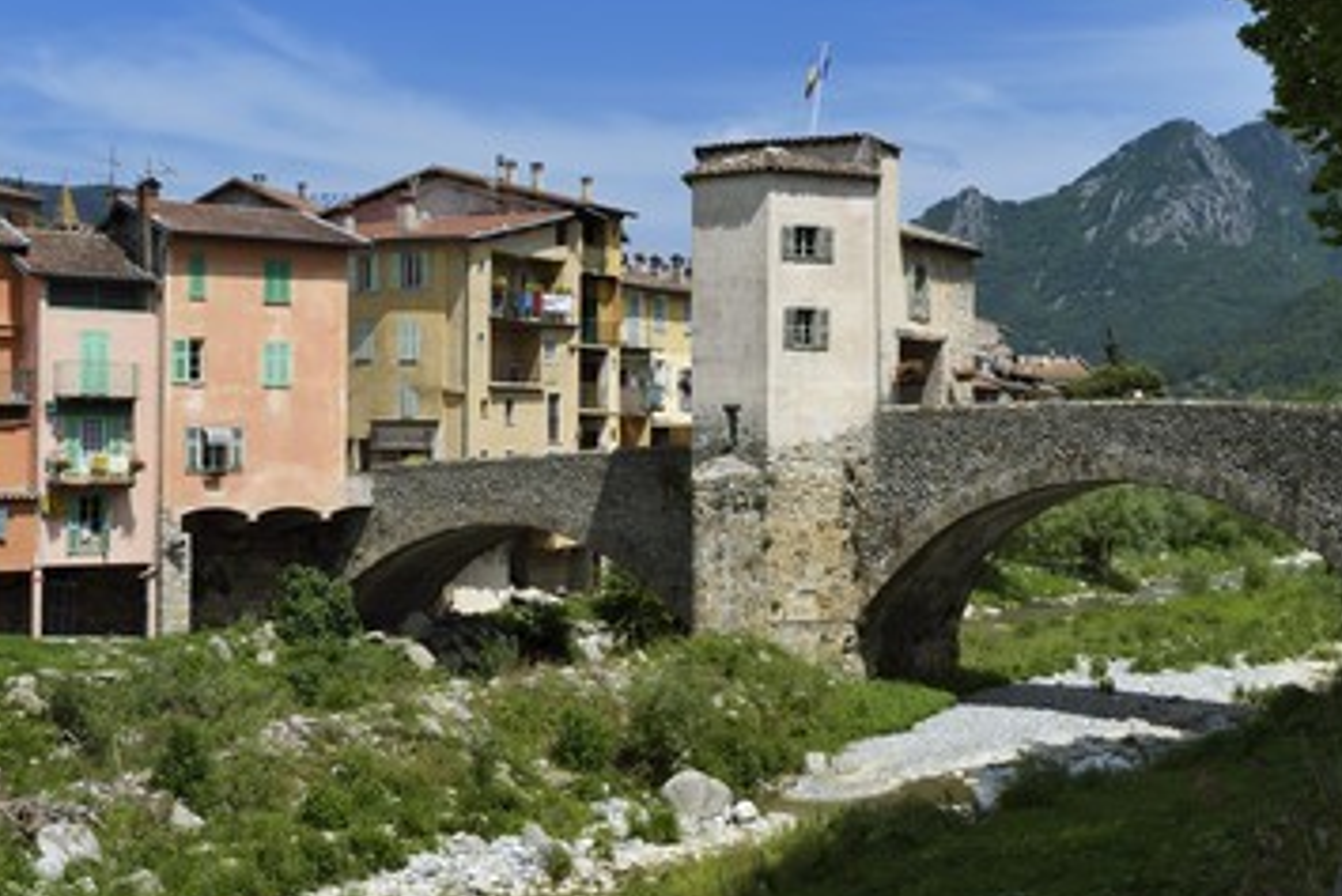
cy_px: 450
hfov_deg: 38.2
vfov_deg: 26.0
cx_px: 669
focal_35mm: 52
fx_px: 1939
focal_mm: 44
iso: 200
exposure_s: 1/250
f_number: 14
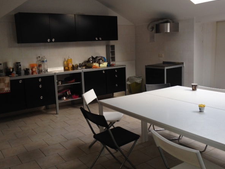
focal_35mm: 38
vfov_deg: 37.7
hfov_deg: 49.0
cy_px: 83
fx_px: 247
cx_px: 109
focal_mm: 4.28
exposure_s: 1/26
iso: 50
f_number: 2.4
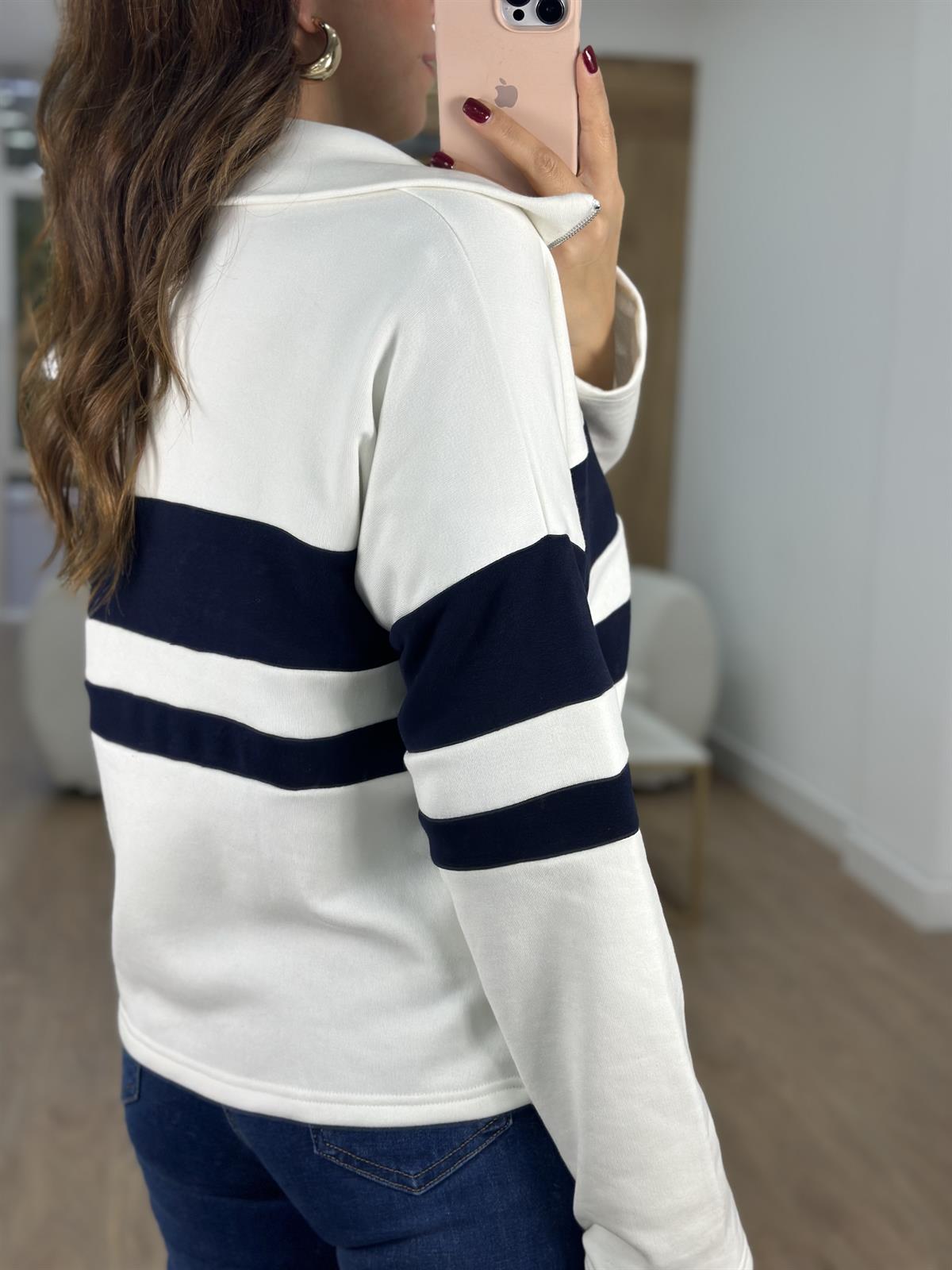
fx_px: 1760
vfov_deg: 39.7
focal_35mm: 48
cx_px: 476
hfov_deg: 30.3
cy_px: 635
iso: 80
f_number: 1.78
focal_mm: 6.86
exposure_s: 1/269
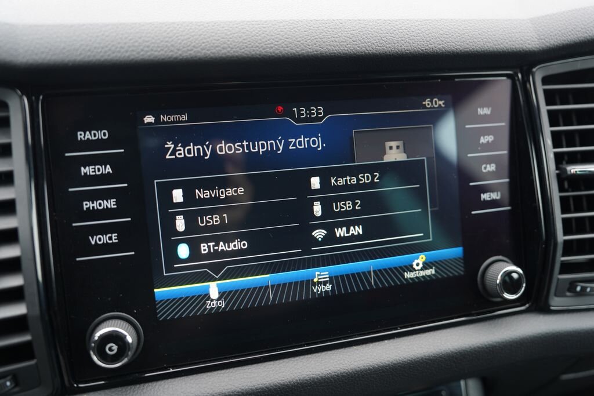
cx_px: 297
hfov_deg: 63.7
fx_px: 479
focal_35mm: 29
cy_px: 198
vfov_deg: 45.0
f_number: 2.8
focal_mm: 29
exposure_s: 1/30
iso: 160
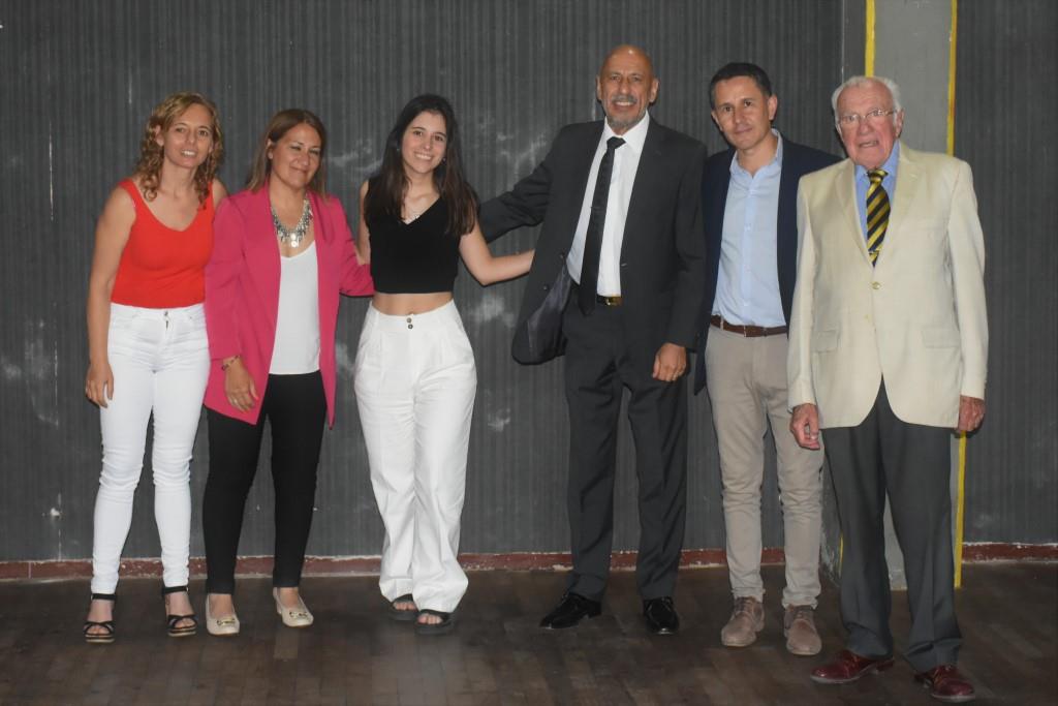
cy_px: 353
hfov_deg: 31.9
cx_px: 529
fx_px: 1852
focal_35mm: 63
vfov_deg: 21.6
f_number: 7.1
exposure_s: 1/60
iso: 3200
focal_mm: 42
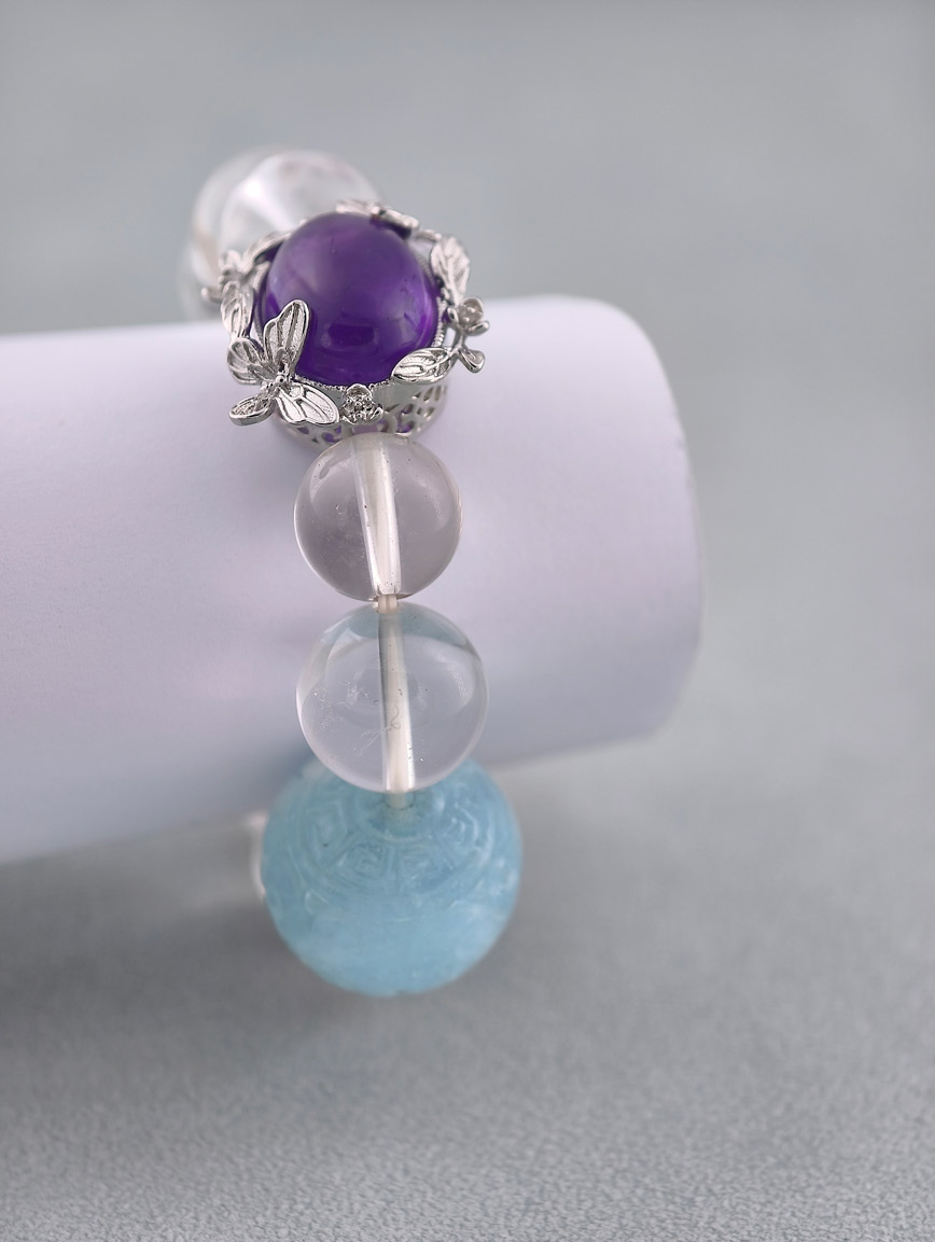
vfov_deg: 23.0
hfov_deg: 17.4
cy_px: 621
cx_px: 468
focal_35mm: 85
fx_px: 3054
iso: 125
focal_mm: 22.48
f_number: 2.67
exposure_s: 1/160
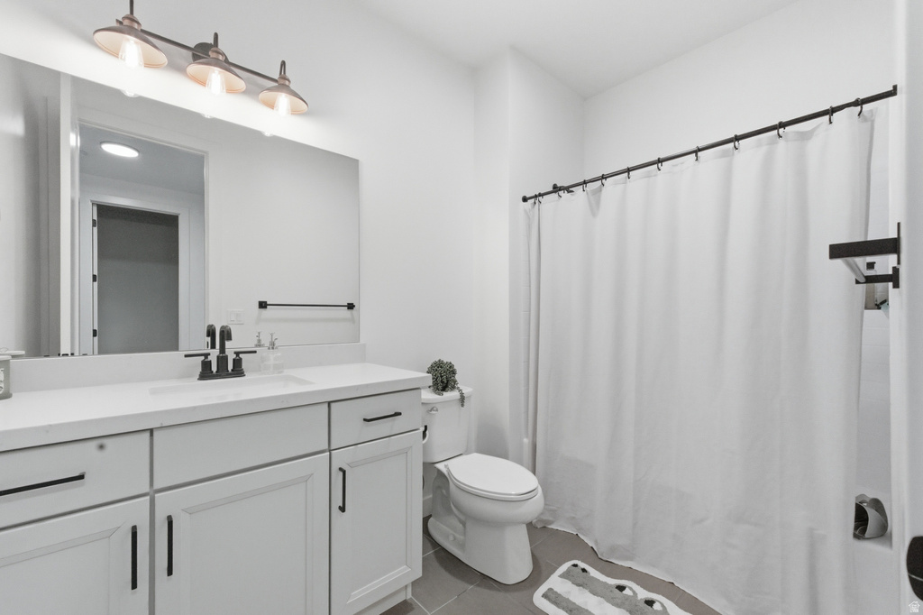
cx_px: 462
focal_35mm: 14
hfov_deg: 104.3
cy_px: 308
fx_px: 359
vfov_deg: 81.2
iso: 8000
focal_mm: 14
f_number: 9
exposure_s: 1/1000
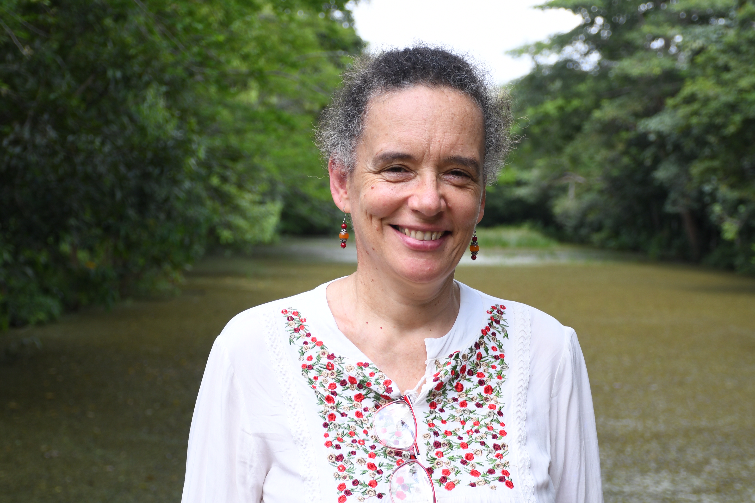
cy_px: 306
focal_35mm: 72
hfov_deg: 28.1
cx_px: 389
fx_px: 1510
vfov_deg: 18.9
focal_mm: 38
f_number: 4.2
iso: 160
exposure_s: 1/250
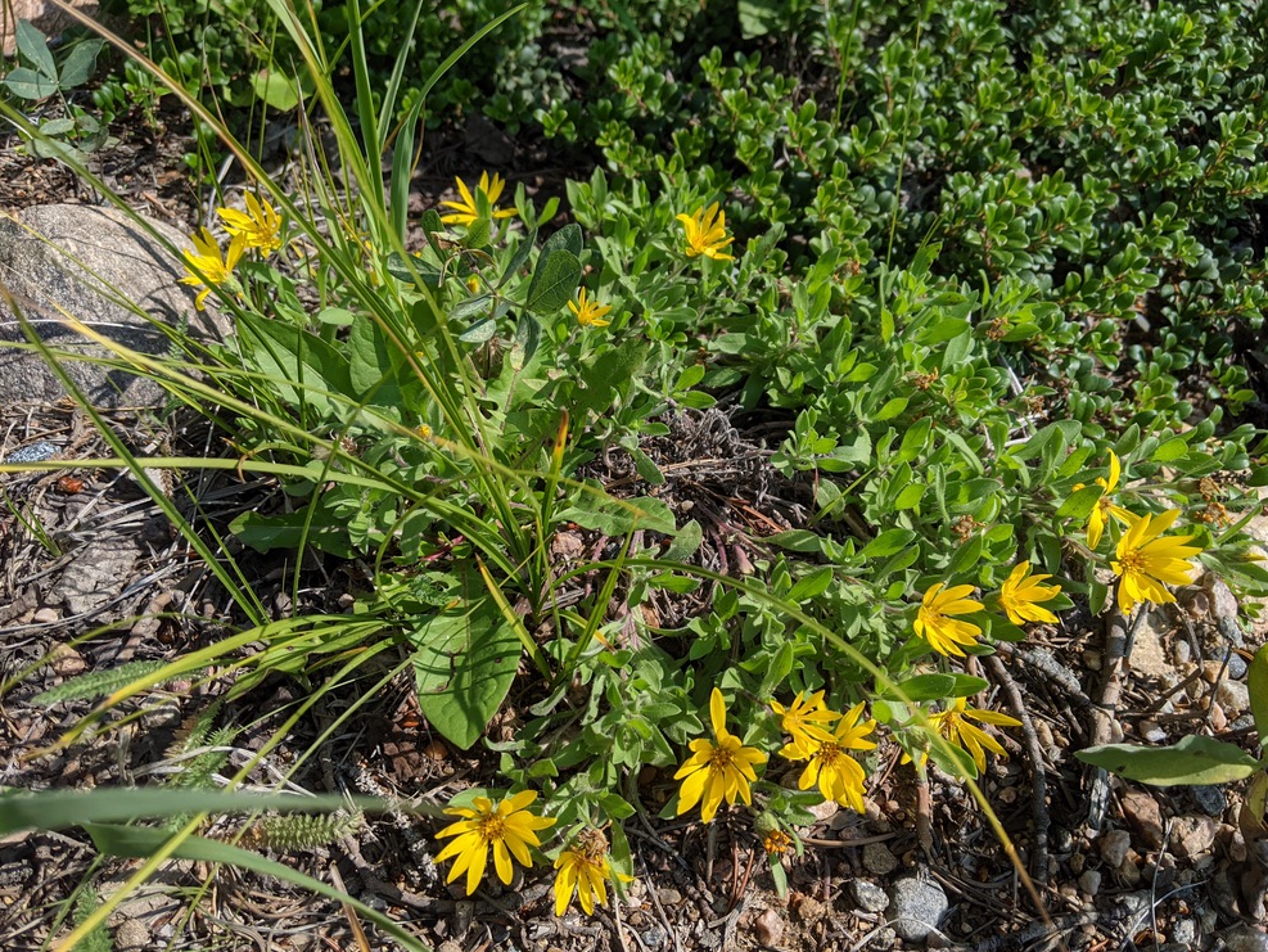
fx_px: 1026
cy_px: 492
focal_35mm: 28
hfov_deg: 63.4
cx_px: 655
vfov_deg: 49.8
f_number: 1.8
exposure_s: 1/2611
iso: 40
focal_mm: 4.44
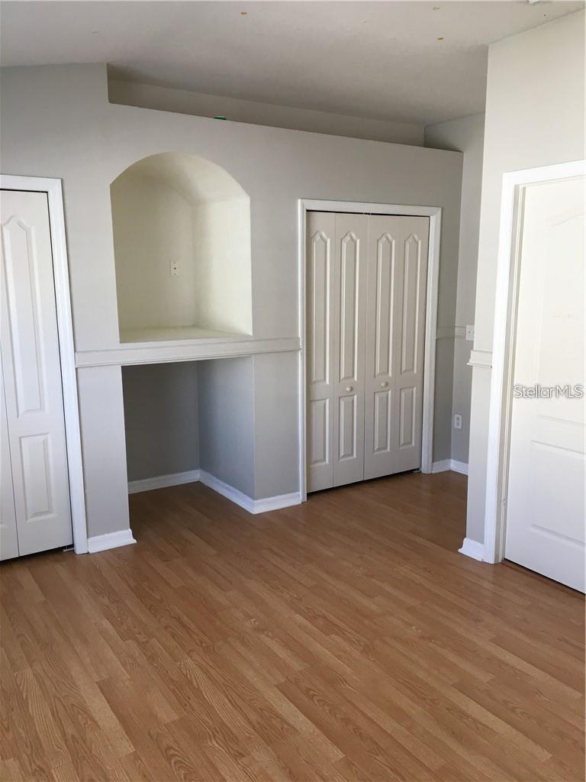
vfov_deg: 61.7
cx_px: 293
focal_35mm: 29
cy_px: 391
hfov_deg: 48.2
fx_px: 655
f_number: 2.2
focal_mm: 4.15
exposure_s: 1/30
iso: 25
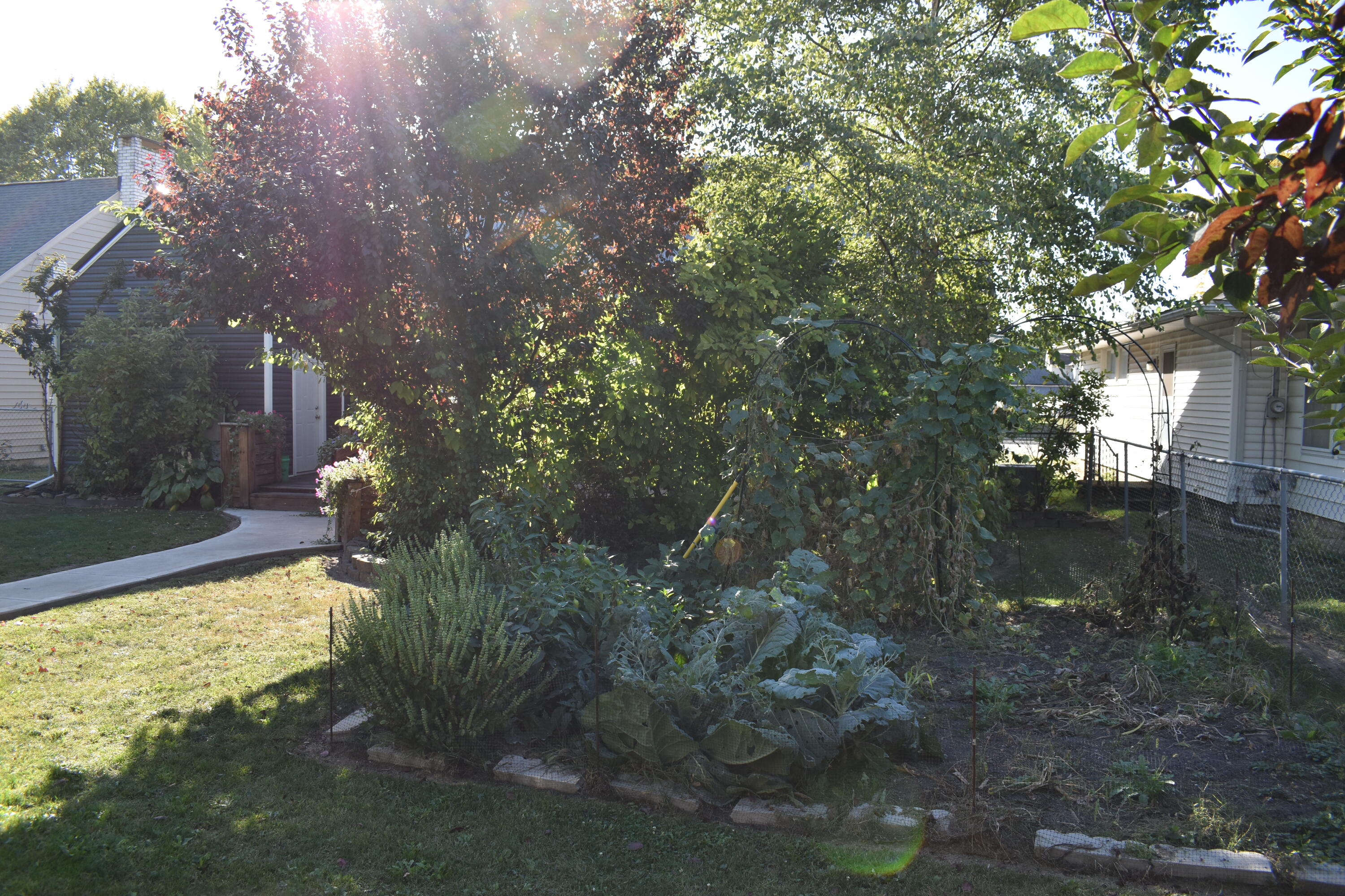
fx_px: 1009
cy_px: 448
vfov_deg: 47.9
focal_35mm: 27
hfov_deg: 67.4
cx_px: 672
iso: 200
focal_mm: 18
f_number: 5.6
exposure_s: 1/250
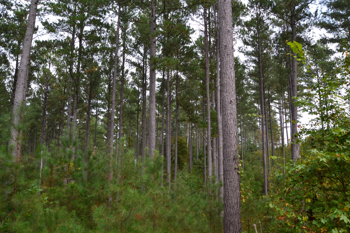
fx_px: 262
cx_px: 175
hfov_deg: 67.4
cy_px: 116
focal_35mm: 27
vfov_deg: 47.9
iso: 400
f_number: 9
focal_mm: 18
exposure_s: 1/160
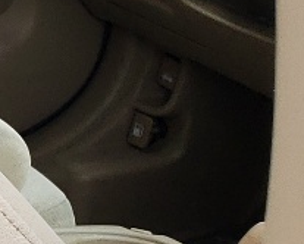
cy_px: 146
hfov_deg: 7.5
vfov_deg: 7.9
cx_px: -834
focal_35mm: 196
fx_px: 1765
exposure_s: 1/294
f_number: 1.5
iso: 50
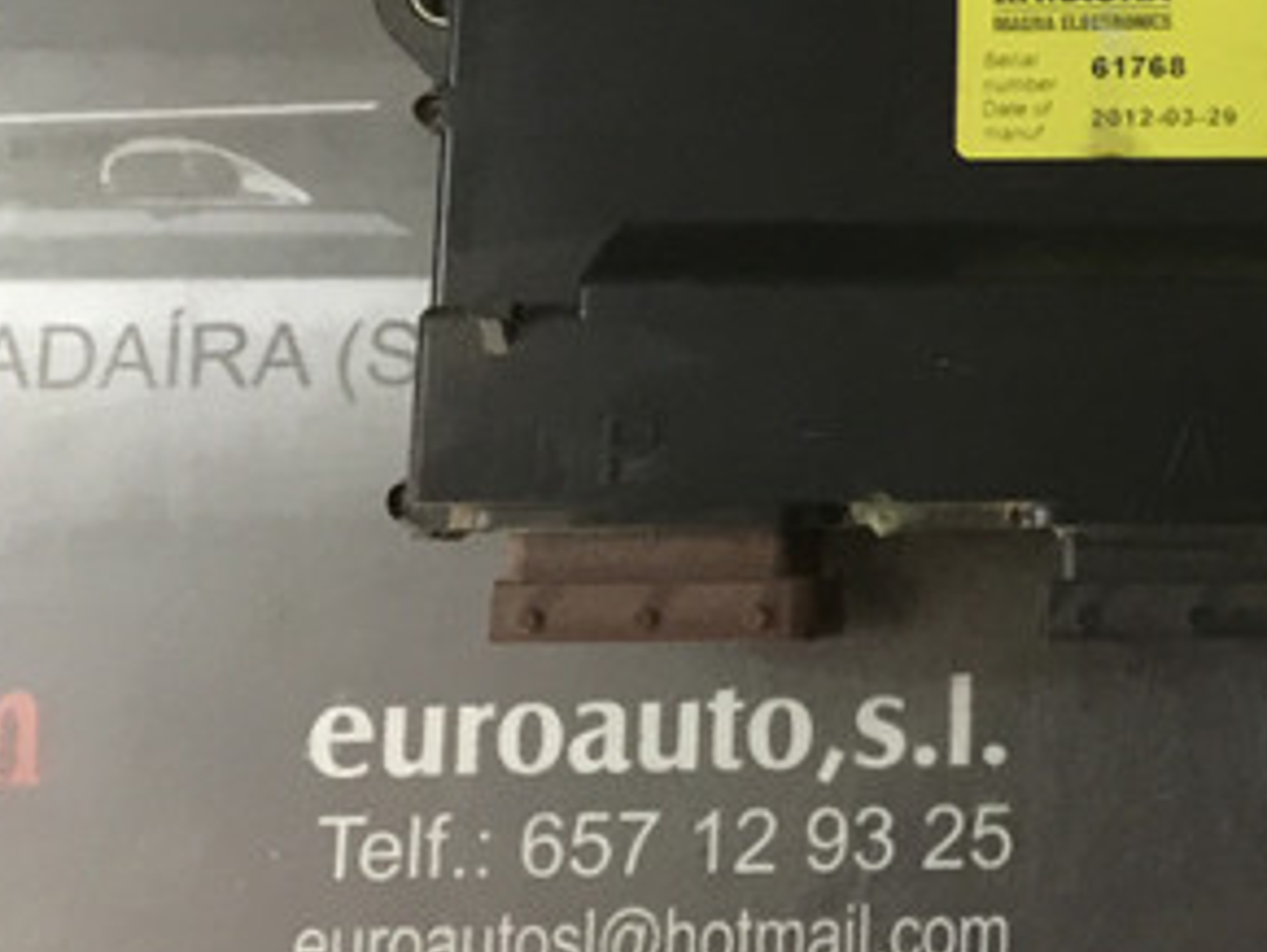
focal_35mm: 64
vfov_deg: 22.6
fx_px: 2344
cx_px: 1367
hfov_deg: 27.8
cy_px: 170
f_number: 2.2
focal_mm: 4.15
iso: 250
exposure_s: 1/4
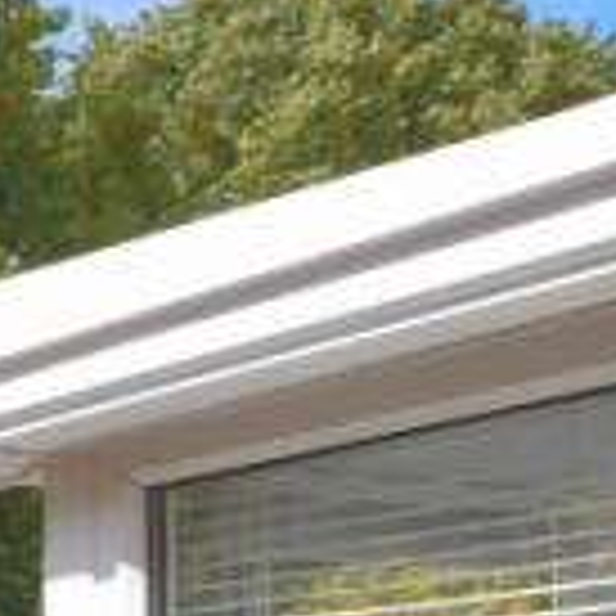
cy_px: 839
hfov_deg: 12.7
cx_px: -985
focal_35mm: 95
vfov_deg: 17.0
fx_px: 1913
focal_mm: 10
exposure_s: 1/250
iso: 160
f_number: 8
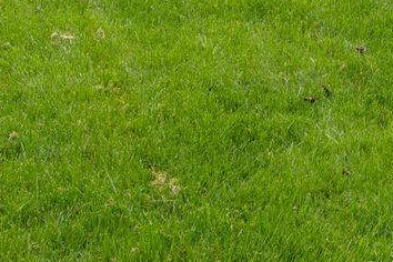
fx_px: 1413
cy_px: -299
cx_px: 520
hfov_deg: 15.1
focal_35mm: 129
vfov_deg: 9.7
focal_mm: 26.5
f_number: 8
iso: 200
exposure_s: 1/160
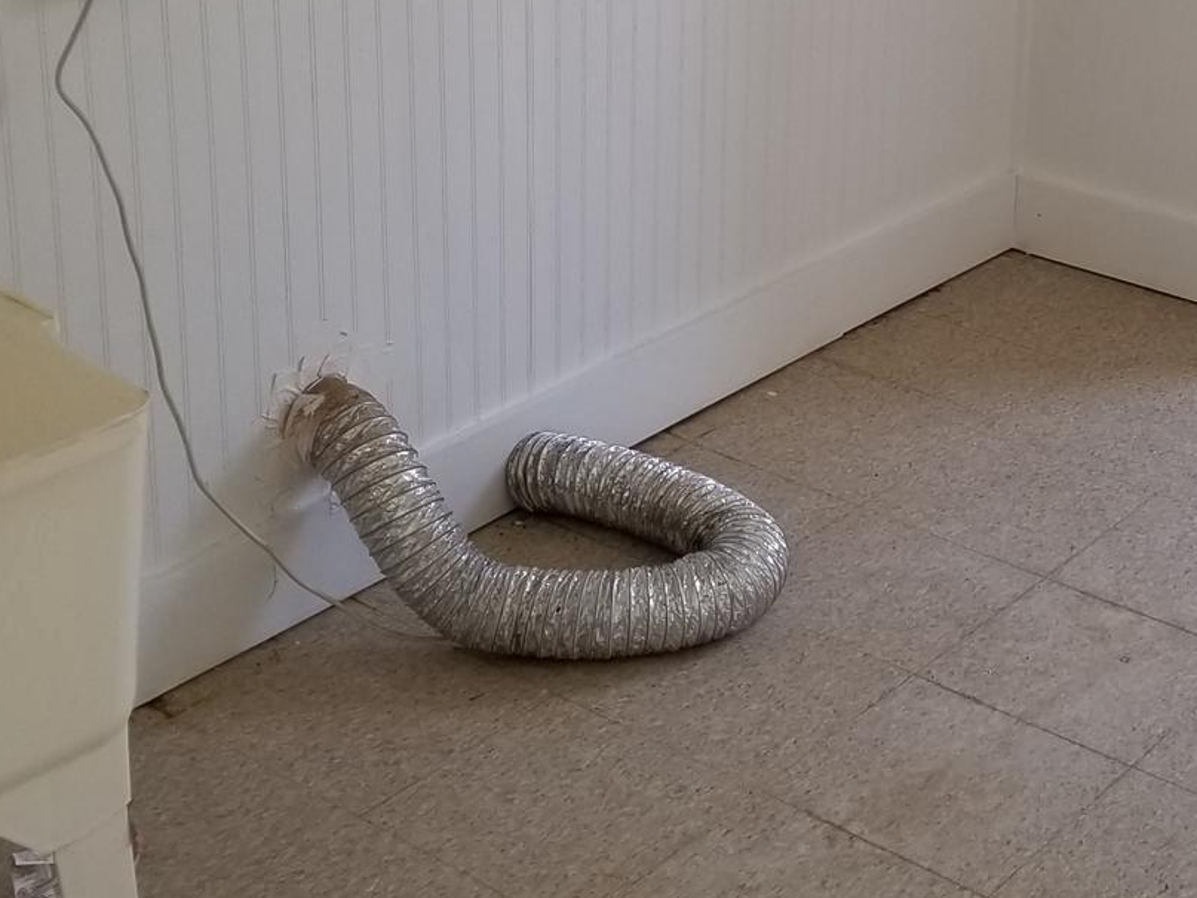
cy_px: 177
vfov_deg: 22.0
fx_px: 2282
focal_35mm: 66
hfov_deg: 28.8
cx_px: 952
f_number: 1.7
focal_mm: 4.25
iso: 64
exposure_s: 1/60
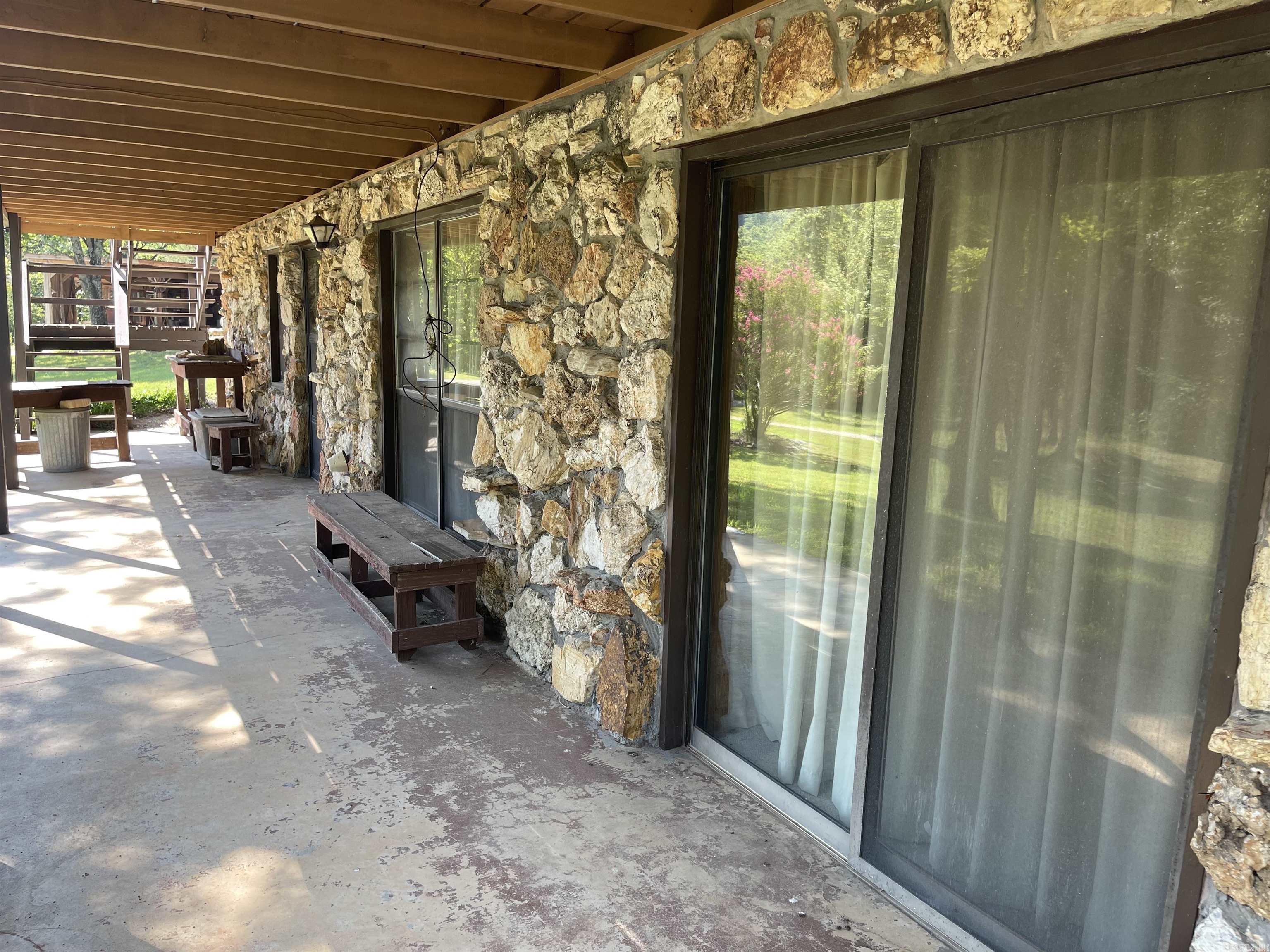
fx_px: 954
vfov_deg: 53.1
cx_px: 635
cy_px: 476
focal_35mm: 26
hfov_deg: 67.3
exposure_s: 1/126
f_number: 1.6
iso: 32
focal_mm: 5.1
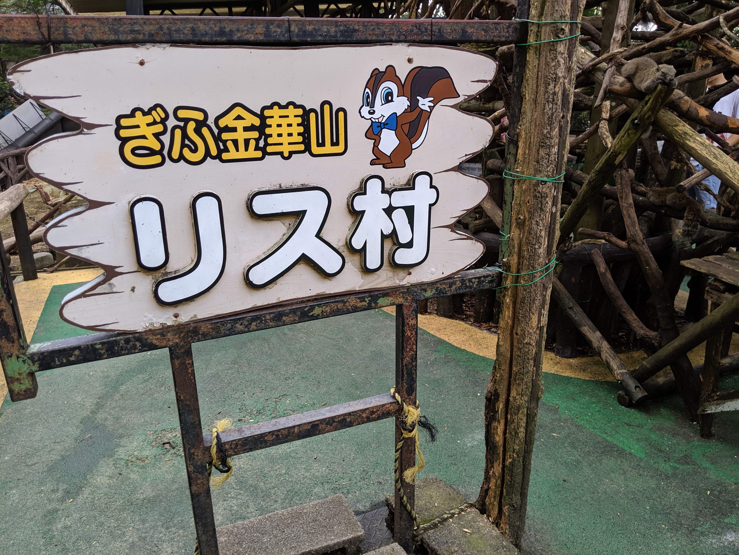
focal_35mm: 27
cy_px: 278
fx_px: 576
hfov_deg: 65.3
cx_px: 370
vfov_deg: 51.4
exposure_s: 1/499
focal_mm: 4.44
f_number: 1.8
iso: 72
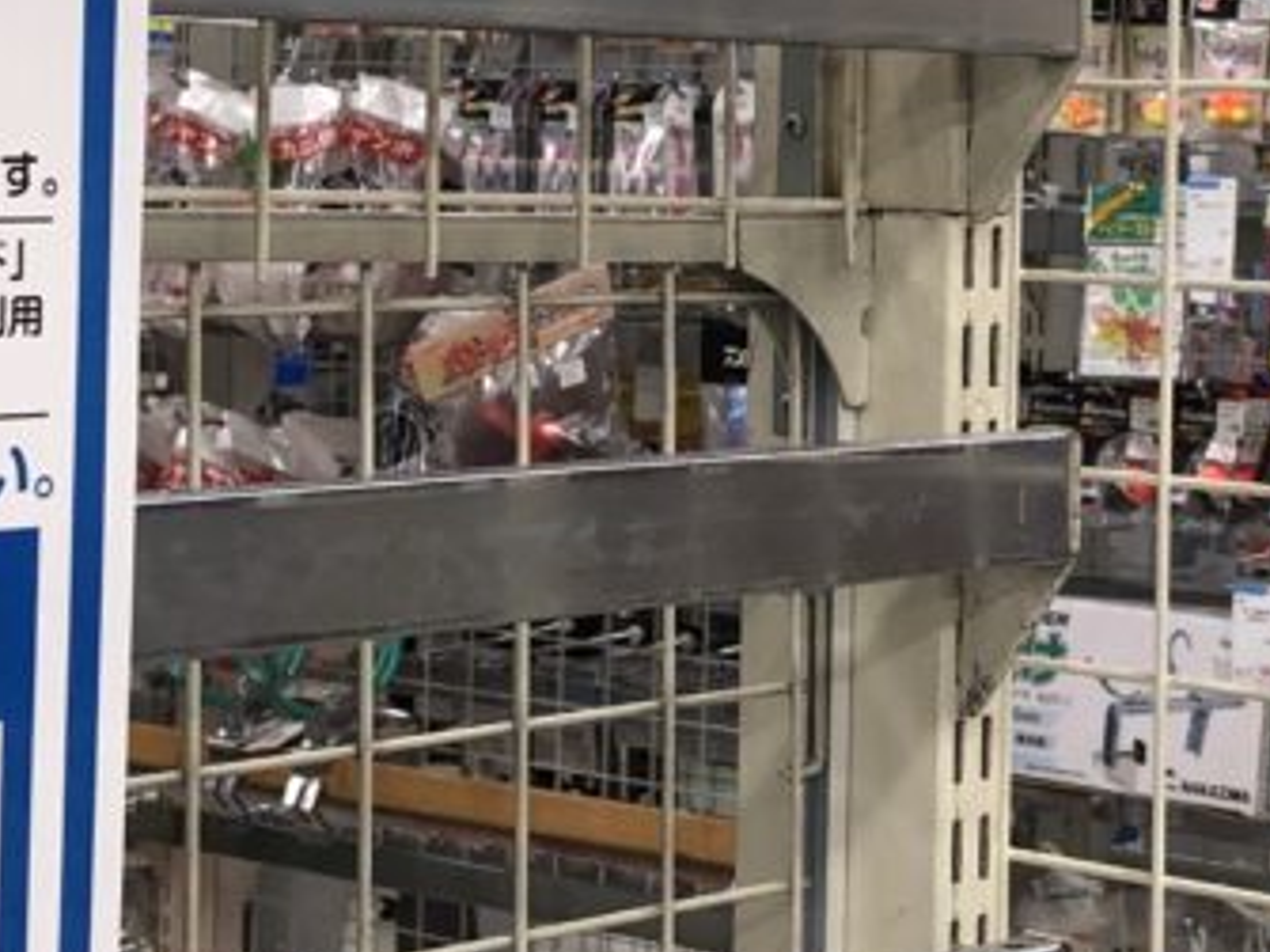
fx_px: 3924
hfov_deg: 18.4
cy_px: 99
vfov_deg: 13.7
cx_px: 777
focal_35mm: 107
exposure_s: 1/100
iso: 40
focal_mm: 3.99
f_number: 1.8
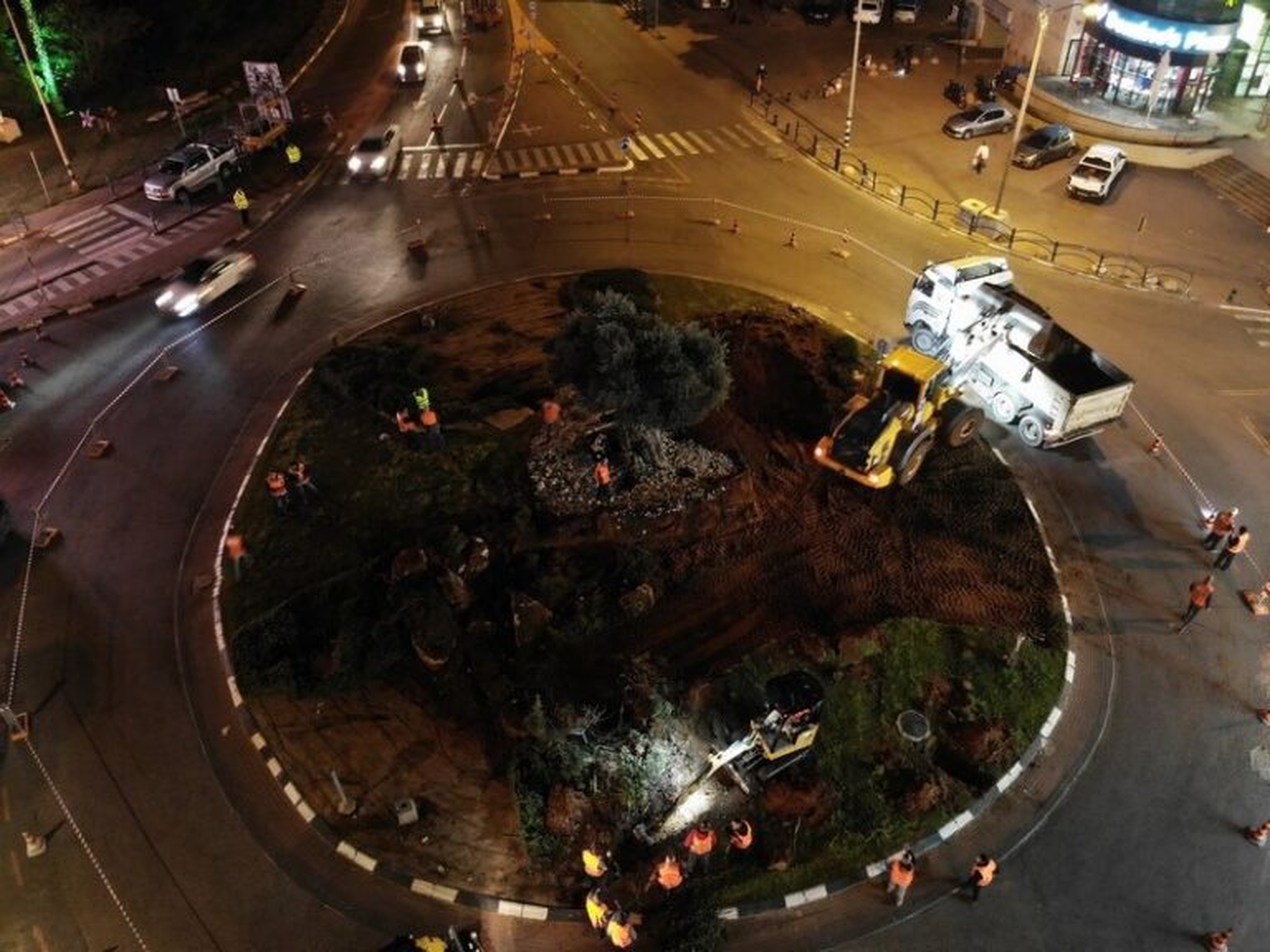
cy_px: 476
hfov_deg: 71.6
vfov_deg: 56.8
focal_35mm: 24
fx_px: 881
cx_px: 635
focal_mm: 4.5
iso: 800
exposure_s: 1/6
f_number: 2.8
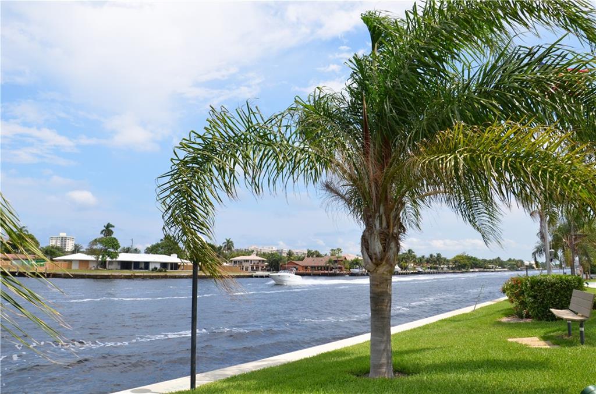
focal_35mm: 27
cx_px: 298
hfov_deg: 67.5
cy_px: 197
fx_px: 446
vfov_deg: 47.7
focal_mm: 18
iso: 100
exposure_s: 1/250
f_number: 8
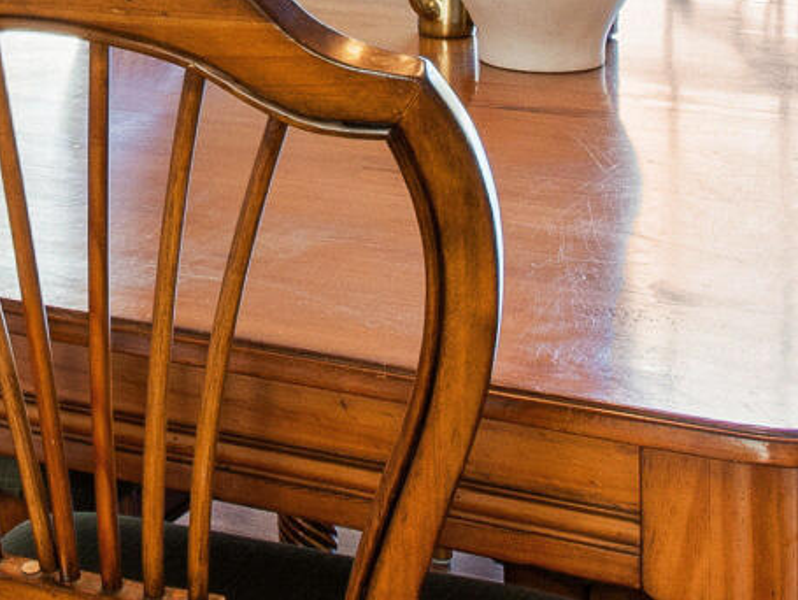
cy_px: -467
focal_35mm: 95
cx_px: 75
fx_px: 2192
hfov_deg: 20.2
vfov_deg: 13.9
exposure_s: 1/2.5
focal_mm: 10
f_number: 8
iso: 100
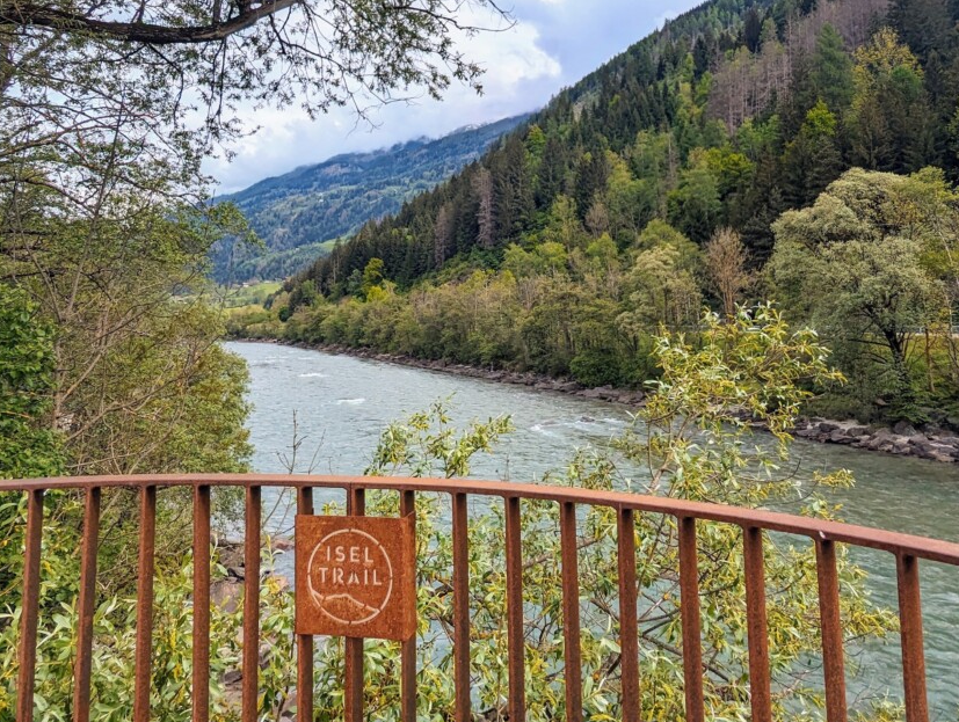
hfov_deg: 67.2
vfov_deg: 52.0
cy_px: 232
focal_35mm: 26
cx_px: 497
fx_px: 721
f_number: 2.2
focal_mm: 2.35
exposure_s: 1/1686
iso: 46
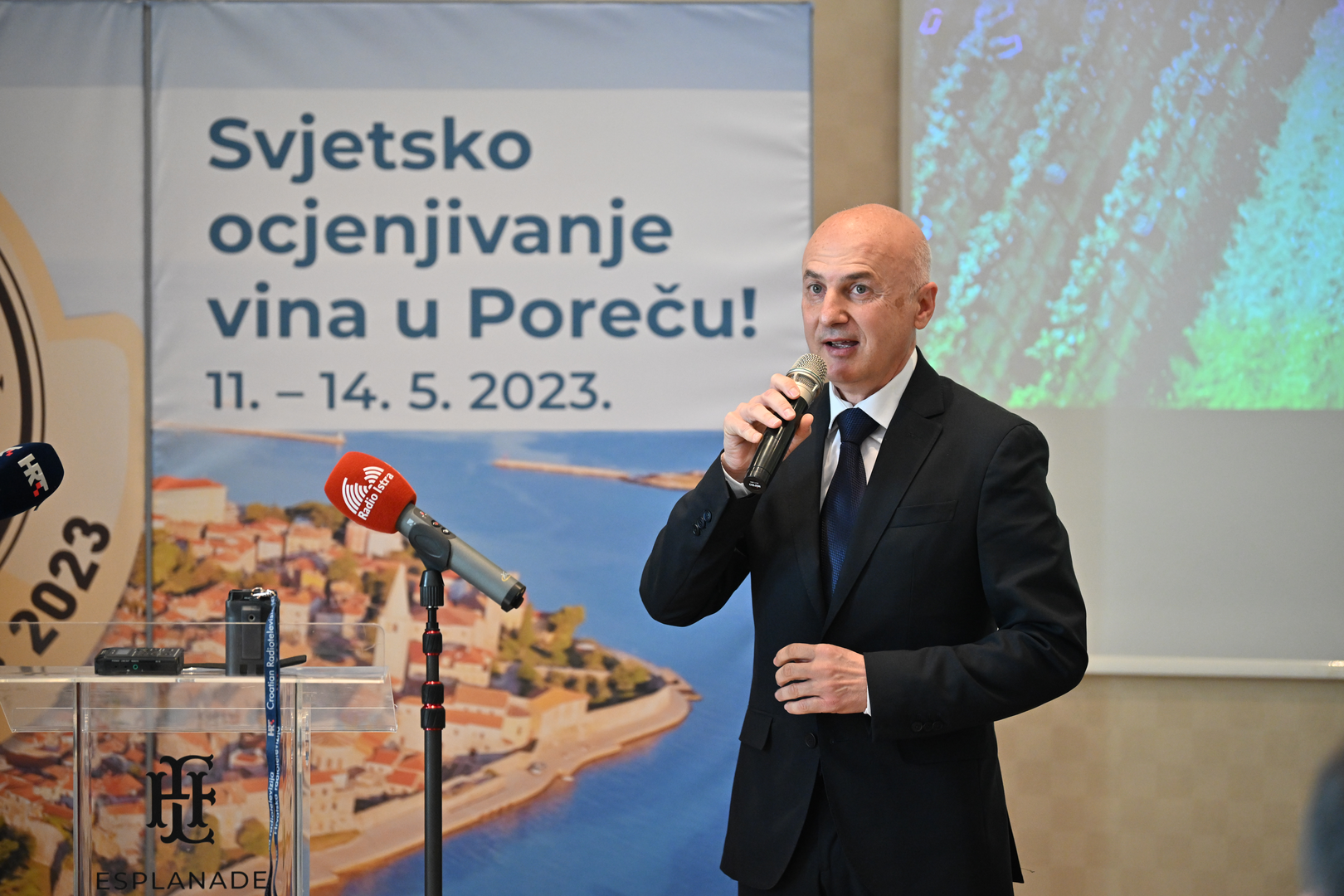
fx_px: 6160
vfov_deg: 8.3
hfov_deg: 12.5
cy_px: 448
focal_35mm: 165
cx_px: 672
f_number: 2.8
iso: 2500
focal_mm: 165
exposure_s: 1/400
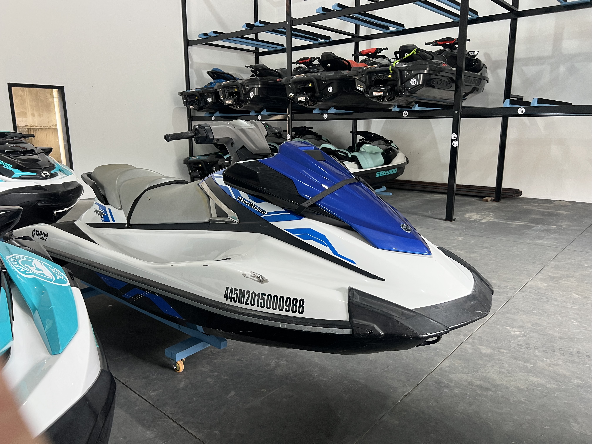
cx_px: 296
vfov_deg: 53.1
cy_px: 222
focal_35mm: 26
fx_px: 445
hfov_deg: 67.3
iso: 80
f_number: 1.5
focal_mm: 5.7
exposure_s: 1/60
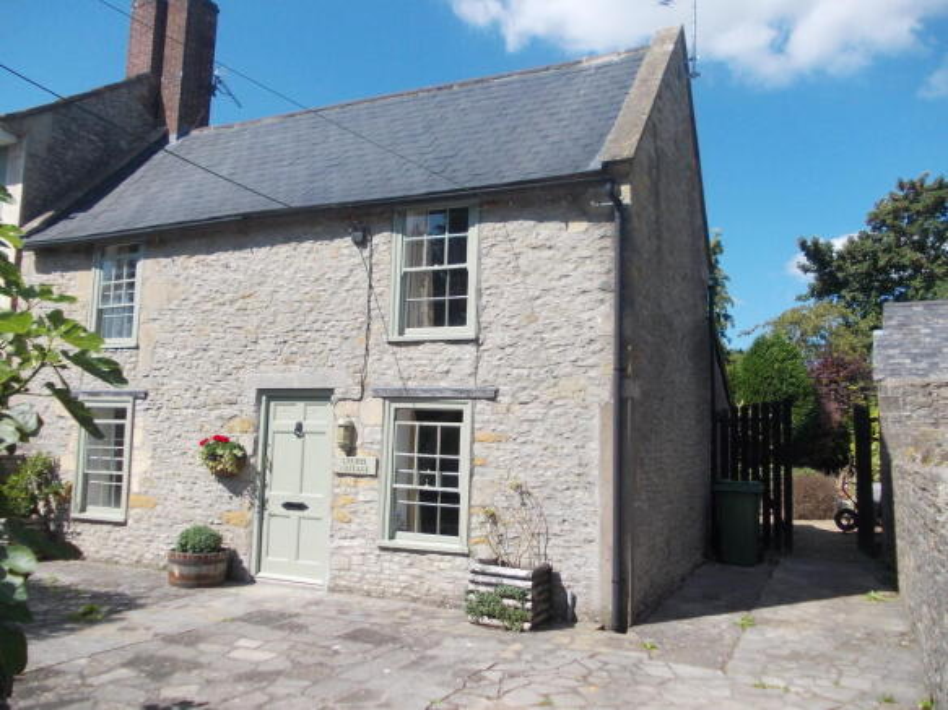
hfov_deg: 63.5
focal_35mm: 28
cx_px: 474
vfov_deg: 49.7
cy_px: 355
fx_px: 767
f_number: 5.4
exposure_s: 1/250
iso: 80
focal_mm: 4
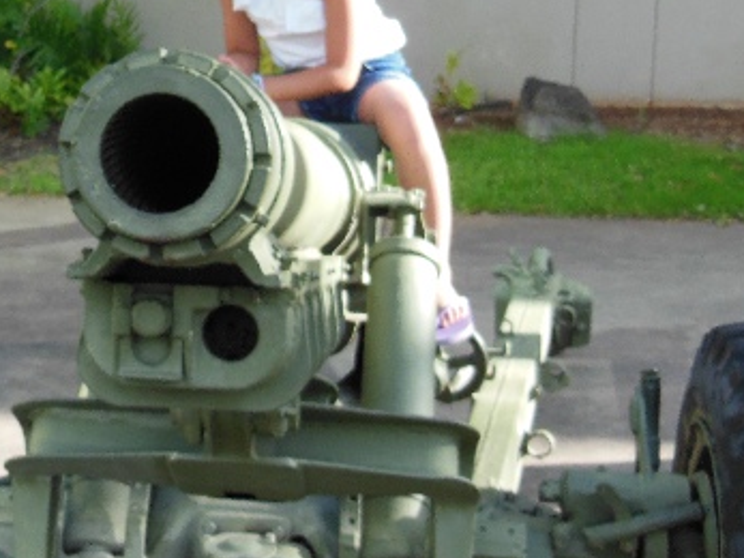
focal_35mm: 83
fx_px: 1783
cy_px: 101
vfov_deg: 17.6
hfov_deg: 23.3
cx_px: 167
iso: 250
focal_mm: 8
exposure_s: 1/250
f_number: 4.4
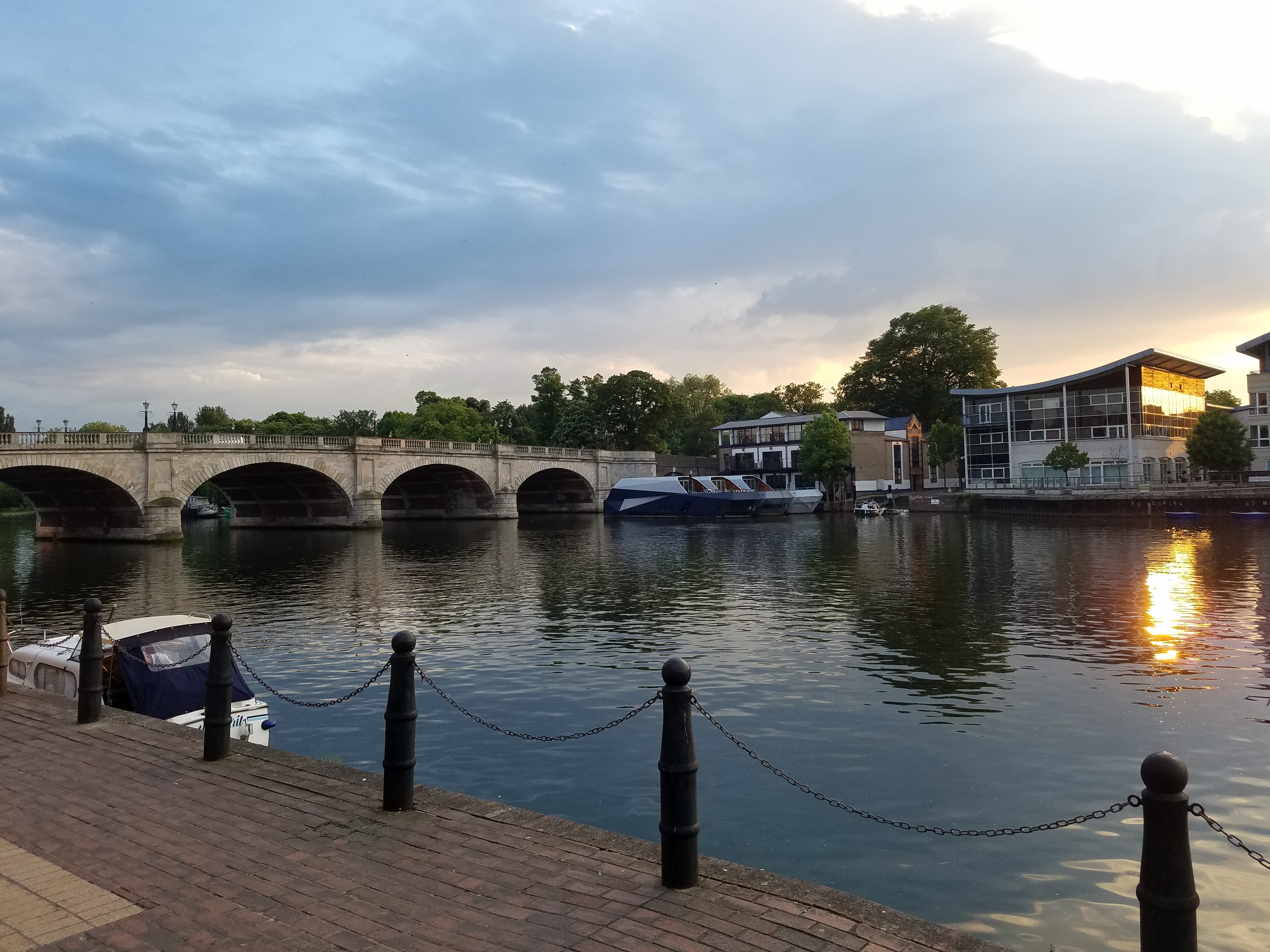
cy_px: 476
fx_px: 954
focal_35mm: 26
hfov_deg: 67.3
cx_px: 635
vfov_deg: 53.1
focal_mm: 4.2
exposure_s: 1/327
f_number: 1.7
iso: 50
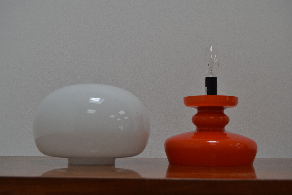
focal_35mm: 52
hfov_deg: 37.8
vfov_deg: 25.8
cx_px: 146
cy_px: 98
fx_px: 426
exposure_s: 1/160
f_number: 6.3
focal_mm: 35
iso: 1600
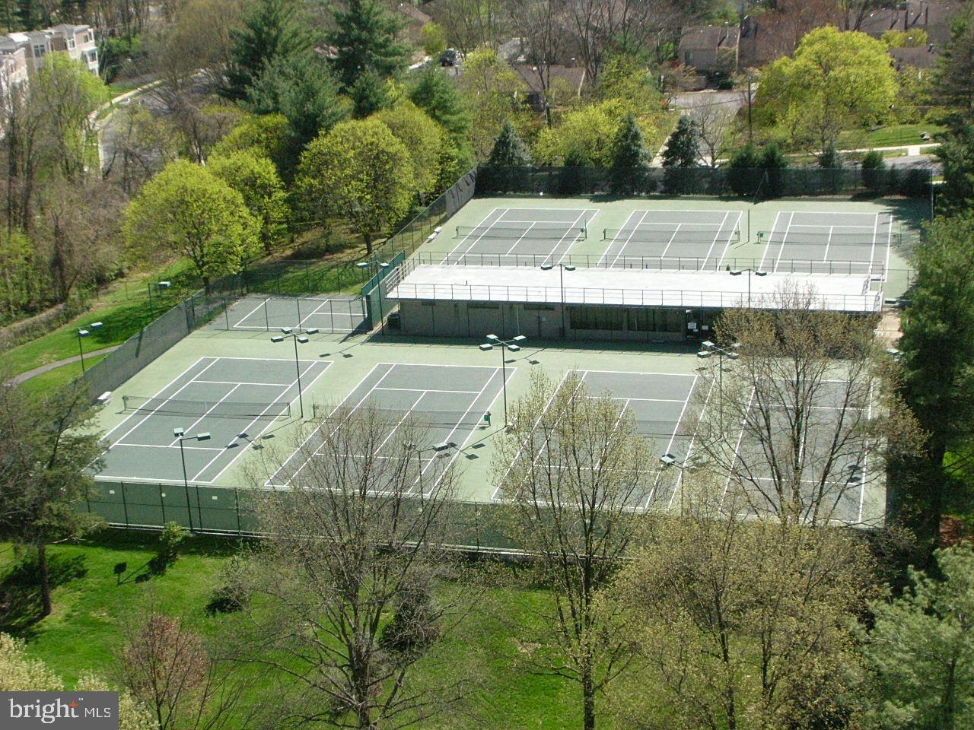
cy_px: 365
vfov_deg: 24.4
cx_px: 487
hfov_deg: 32.2
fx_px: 1688
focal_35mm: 60
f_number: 7.5
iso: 400
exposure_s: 1/524
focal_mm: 12.5
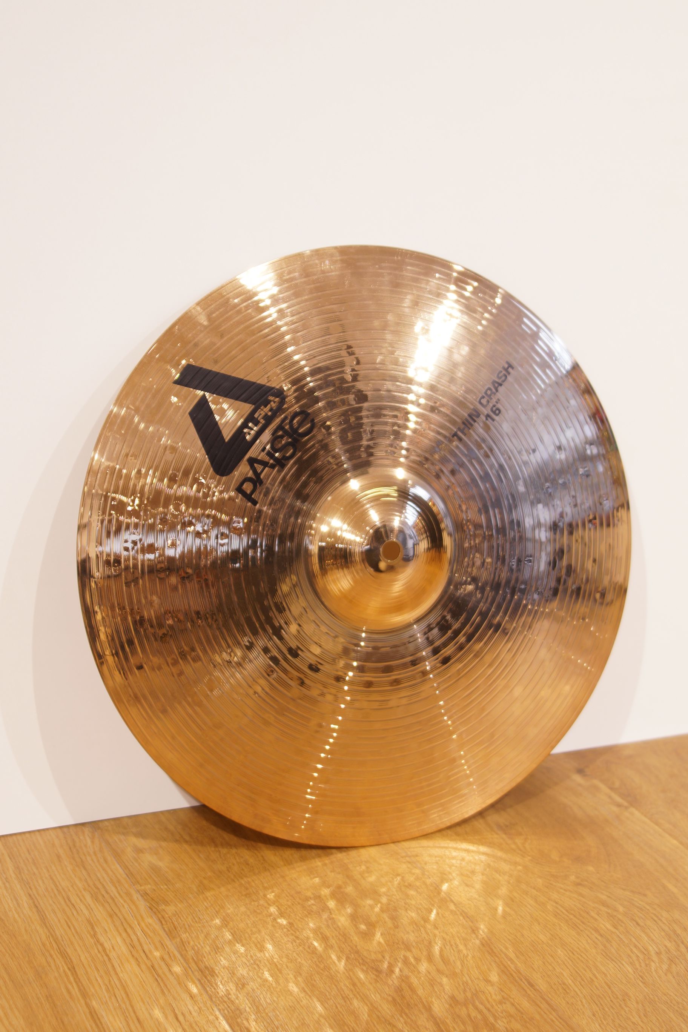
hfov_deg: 20.2
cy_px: 516
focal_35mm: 68
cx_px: 344
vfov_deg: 29.9
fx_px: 1935
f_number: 5
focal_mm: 45
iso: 100
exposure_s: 1/8
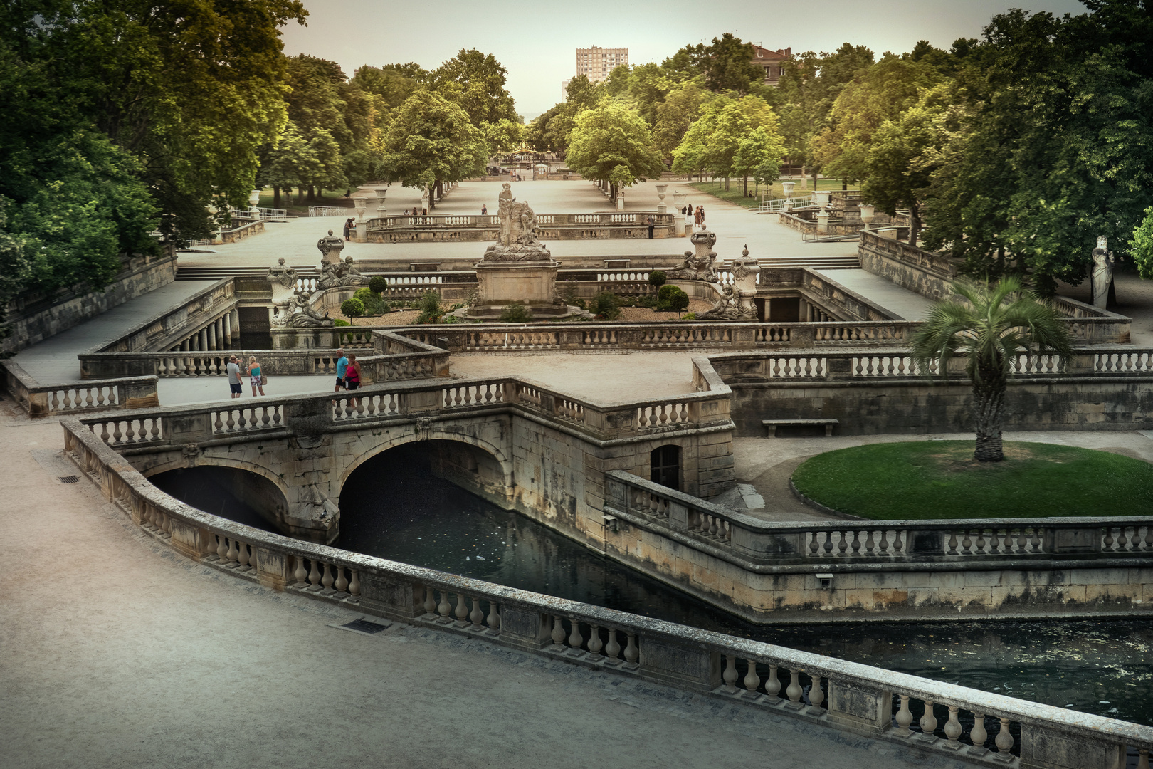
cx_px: 576
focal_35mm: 46
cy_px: 384
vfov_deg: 29.2
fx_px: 1473
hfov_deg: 42.7
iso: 100
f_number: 5
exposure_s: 1/1250
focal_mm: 17.19
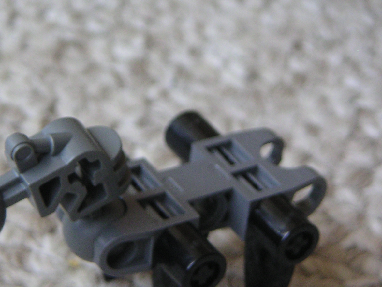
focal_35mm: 145
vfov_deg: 10.2
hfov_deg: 13.6
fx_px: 1600
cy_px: 217
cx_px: 132
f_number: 3.3
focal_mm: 12.8
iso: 100
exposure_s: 1/20
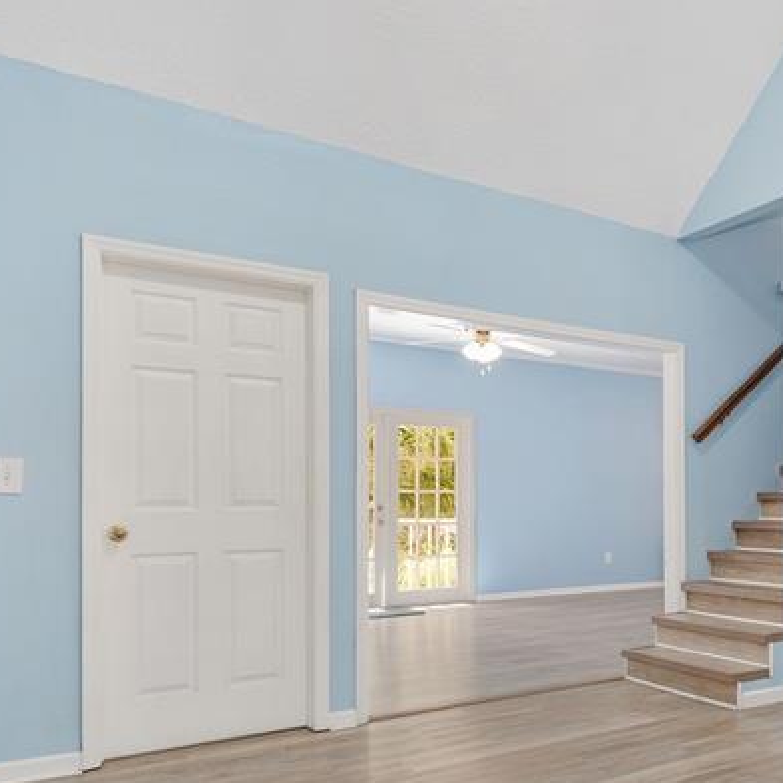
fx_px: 793
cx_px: 646
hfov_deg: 49.0
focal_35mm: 31
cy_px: 482
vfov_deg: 52.1
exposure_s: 1/5
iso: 400
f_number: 7.1
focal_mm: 14
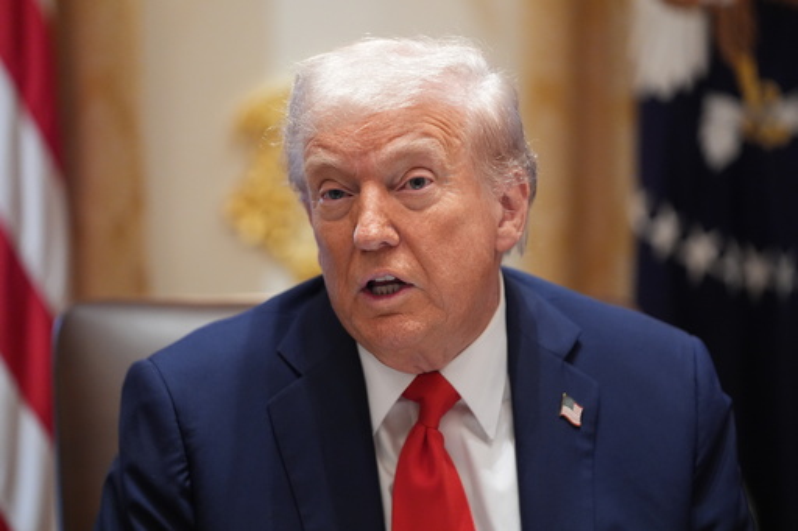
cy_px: 266
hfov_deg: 12.1
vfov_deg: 8.1
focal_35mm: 170
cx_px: 399
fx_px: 3767
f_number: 2.8
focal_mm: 170
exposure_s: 1/200
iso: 3200
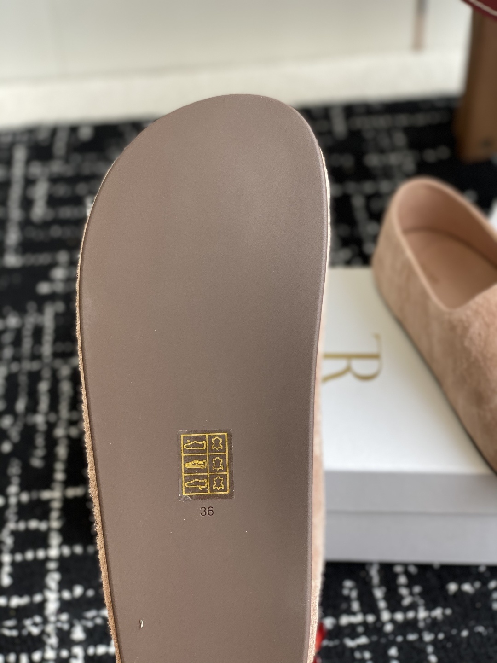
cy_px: 332
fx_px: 995
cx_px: 248
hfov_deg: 28.0
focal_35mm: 52
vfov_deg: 36.8
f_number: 2
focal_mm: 6
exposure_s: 1/138
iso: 20
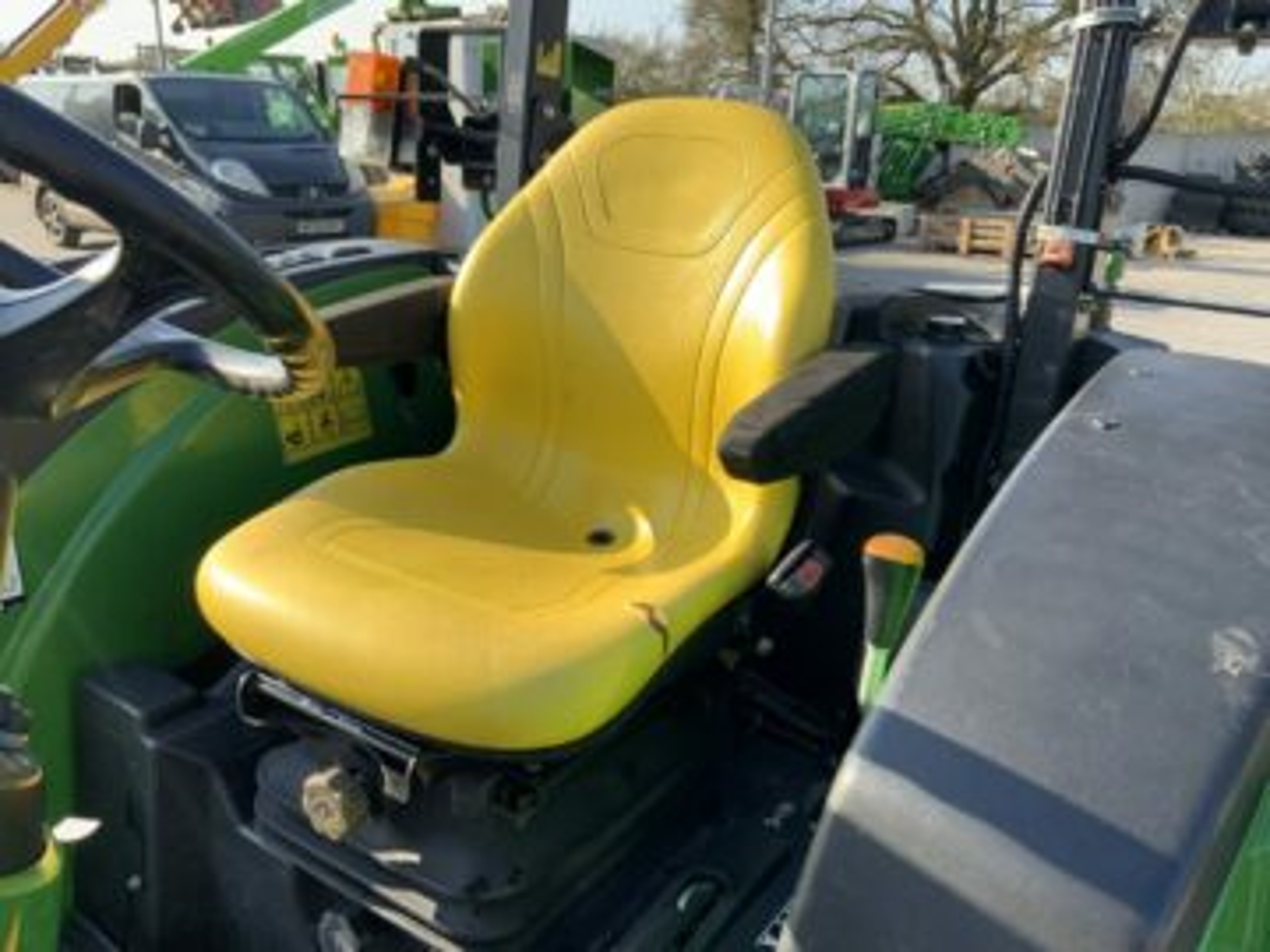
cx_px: 635
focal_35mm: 29
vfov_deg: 48.2
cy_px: 476
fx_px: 1064
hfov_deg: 61.7
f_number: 1.8
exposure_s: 1/691
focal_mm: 3
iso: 16
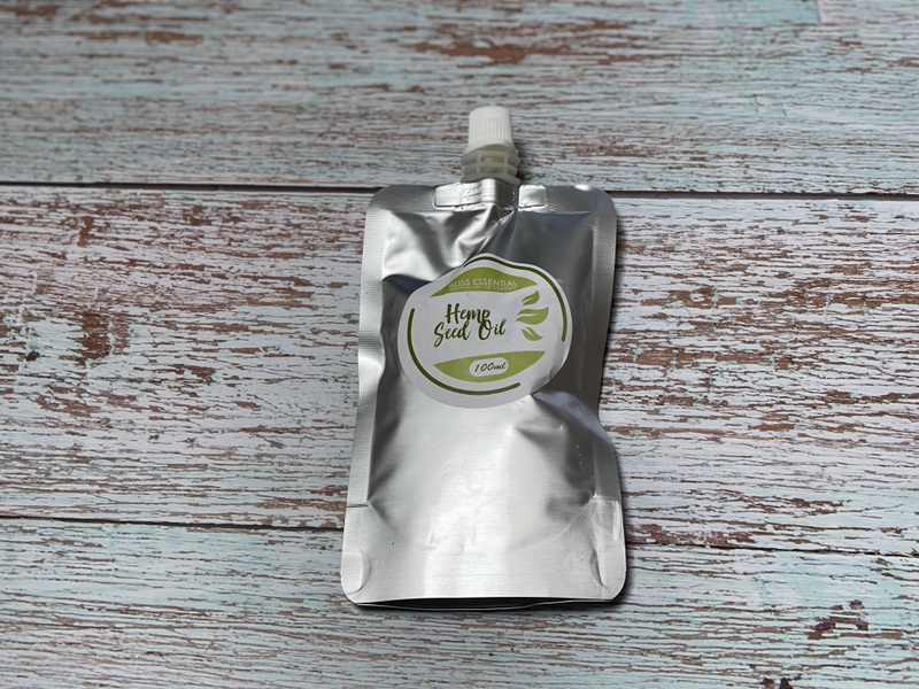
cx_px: 460
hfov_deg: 36.8
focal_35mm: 52
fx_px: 1381
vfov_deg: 28.0
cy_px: 344
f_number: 2
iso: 20
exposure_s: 1/165
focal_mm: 6
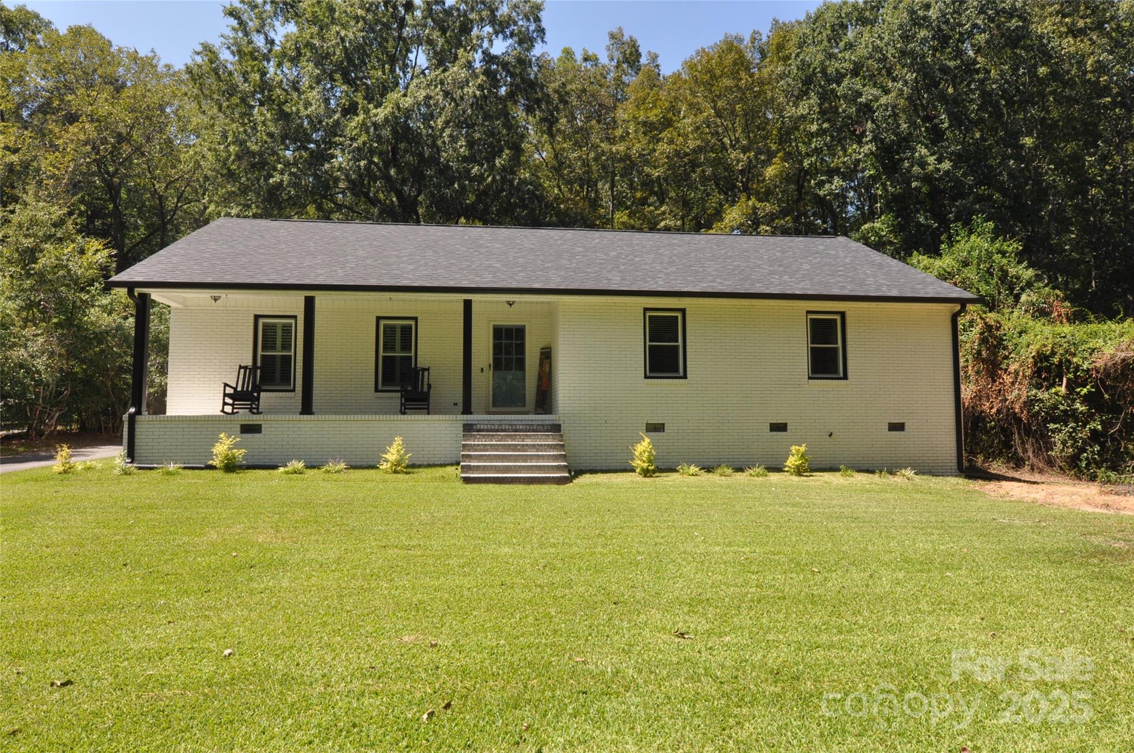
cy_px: 376
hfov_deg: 81.3
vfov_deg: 59.4
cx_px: 567
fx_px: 661
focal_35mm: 21
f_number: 9
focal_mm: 14
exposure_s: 1/320
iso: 640
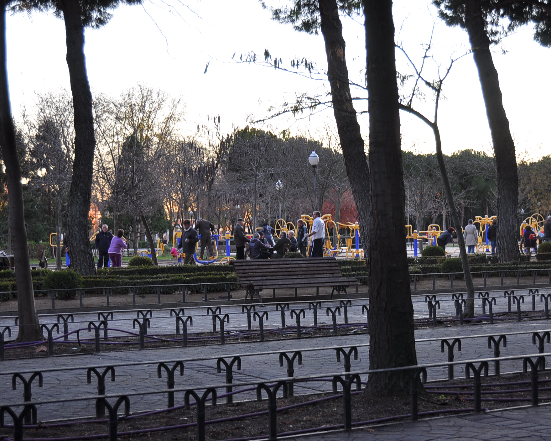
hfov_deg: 26.4
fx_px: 1174
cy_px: 220
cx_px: 304
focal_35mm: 72
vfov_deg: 21.3
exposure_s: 1/40
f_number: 5.6
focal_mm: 42
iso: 200
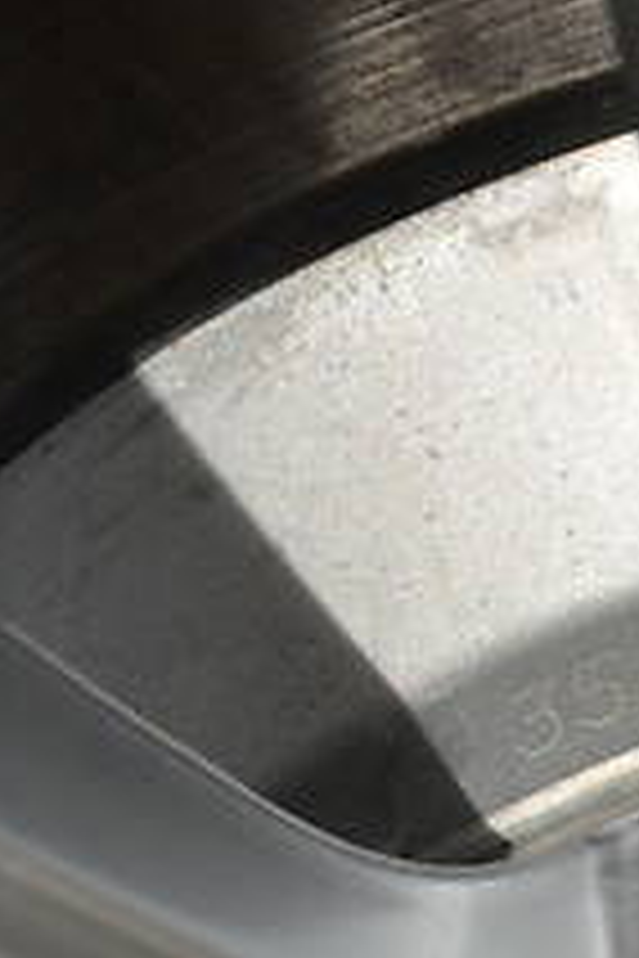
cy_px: 751
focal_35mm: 591
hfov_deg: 2.3
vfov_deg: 3.5
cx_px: 891
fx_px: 15731
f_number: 9
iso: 100
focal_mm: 105
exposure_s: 1/320
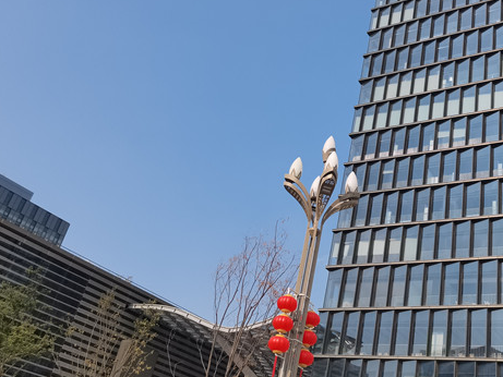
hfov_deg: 44.8
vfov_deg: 34.9
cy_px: 139
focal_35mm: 41
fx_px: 596
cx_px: 354
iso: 50
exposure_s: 1/1701
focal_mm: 4.94
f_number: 1.9
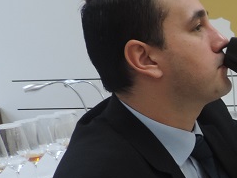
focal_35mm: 81
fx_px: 555
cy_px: 171
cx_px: 389
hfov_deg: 19.7
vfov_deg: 17.9
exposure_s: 1/30
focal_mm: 4.3
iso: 180
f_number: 3
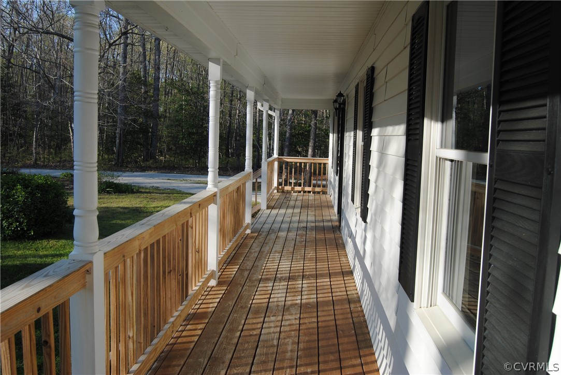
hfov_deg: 57.2
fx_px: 515
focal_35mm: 33
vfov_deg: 40.0
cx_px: 280
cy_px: 188
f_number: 7.1
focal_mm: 22
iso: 100
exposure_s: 1/200
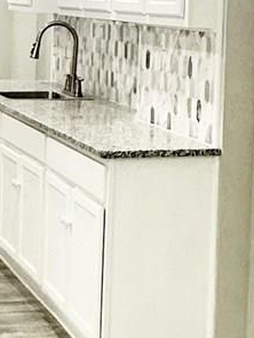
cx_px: 204
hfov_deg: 13.5
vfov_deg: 17.9
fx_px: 1066
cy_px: 56
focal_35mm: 109
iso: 200
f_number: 2.2
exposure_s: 1/120
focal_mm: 2.22
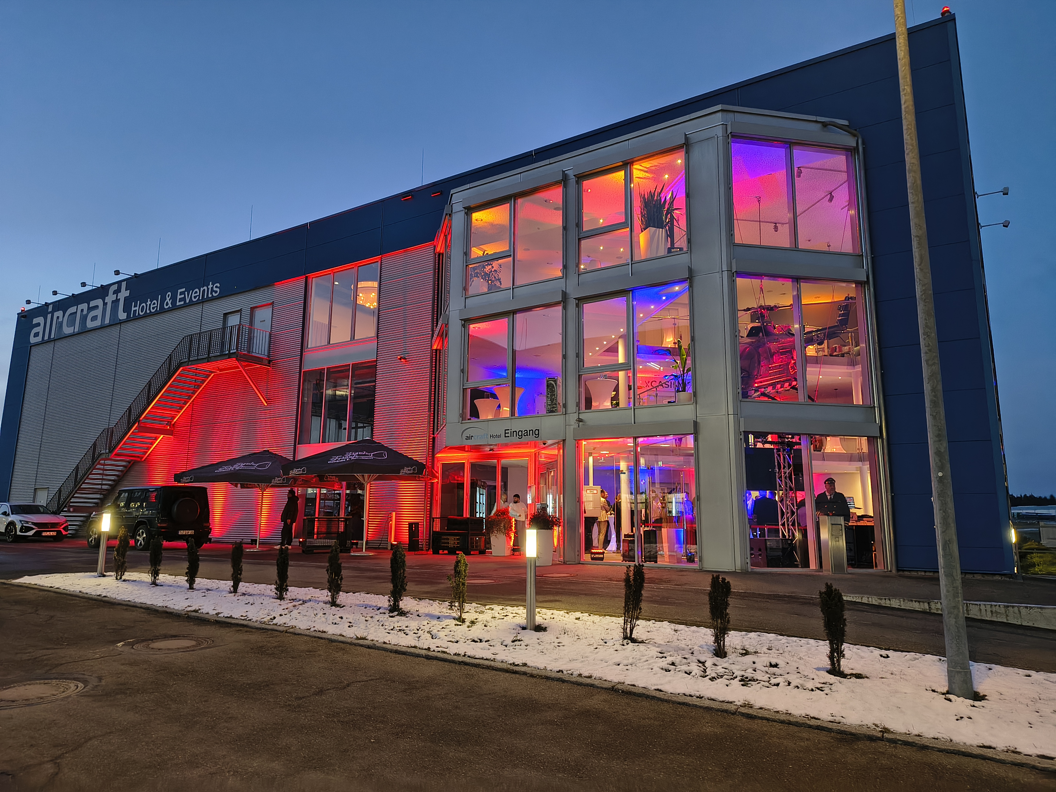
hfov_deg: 71.6
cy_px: 396
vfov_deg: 56.8
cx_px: 528
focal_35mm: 24
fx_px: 732
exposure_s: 1/50
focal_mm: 5.56
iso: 1284
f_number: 1.8
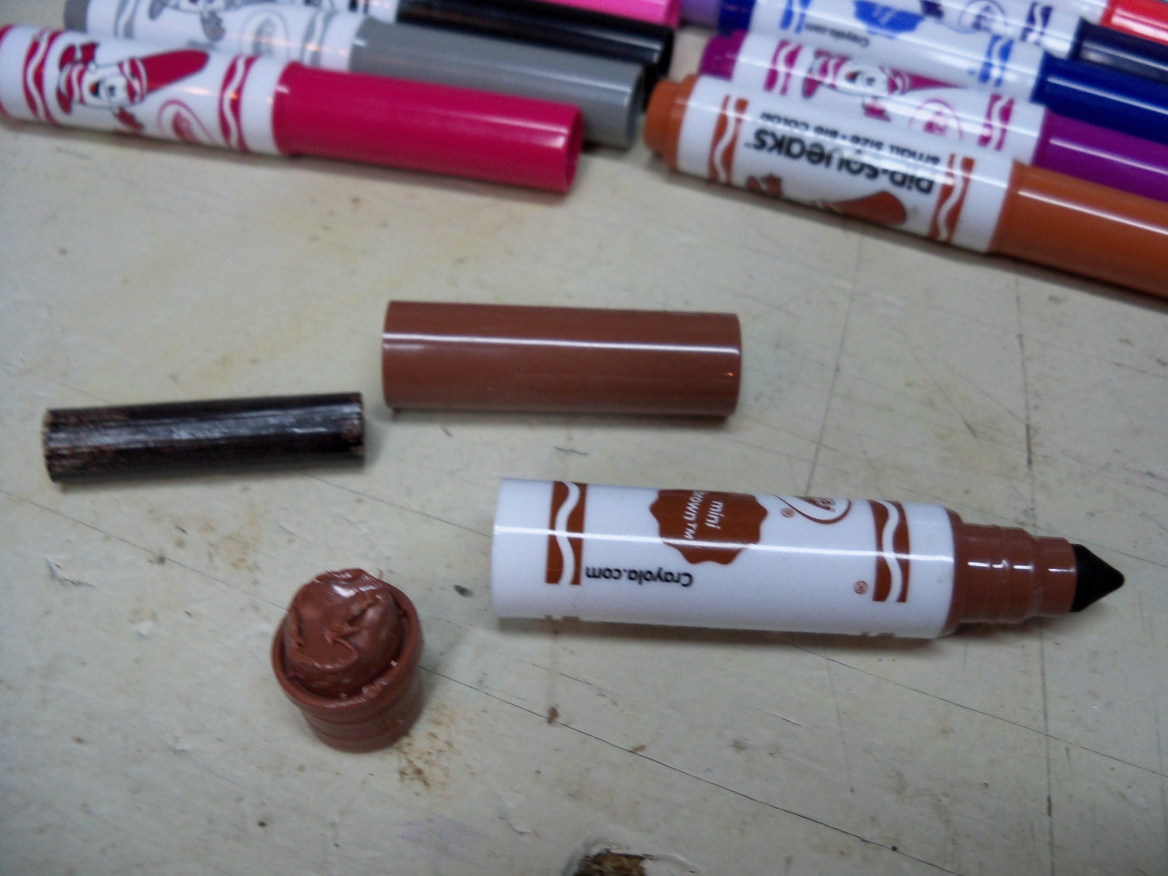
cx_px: 584
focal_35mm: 35
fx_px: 1181
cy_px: 438
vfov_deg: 40.7
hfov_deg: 52.6
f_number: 3.5
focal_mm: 6.2
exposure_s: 1/40
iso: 160
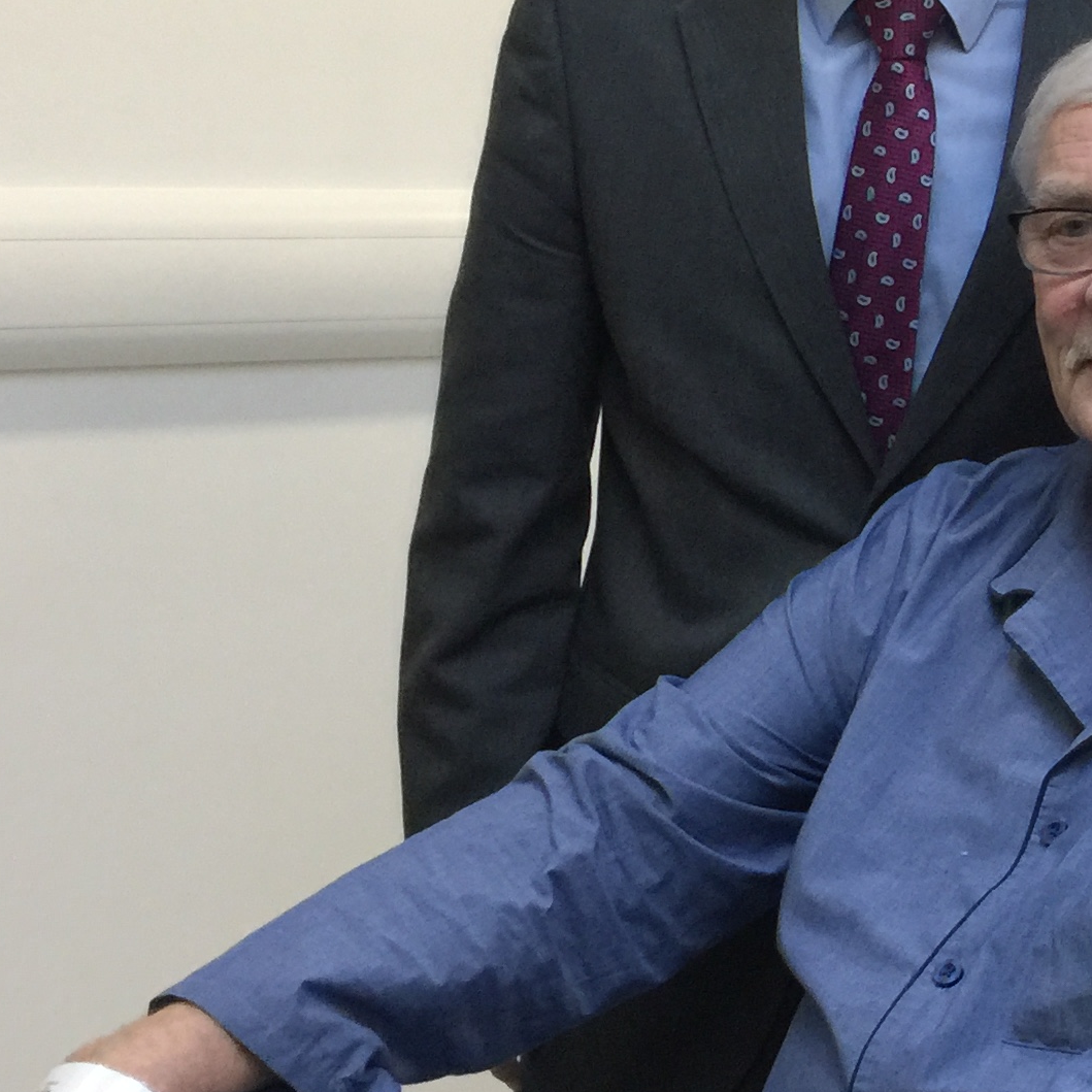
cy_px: 402
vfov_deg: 21.9
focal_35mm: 79
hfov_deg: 20.6
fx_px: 2820
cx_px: 1292
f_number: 2.2
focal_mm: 4.15
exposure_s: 1/17
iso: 100
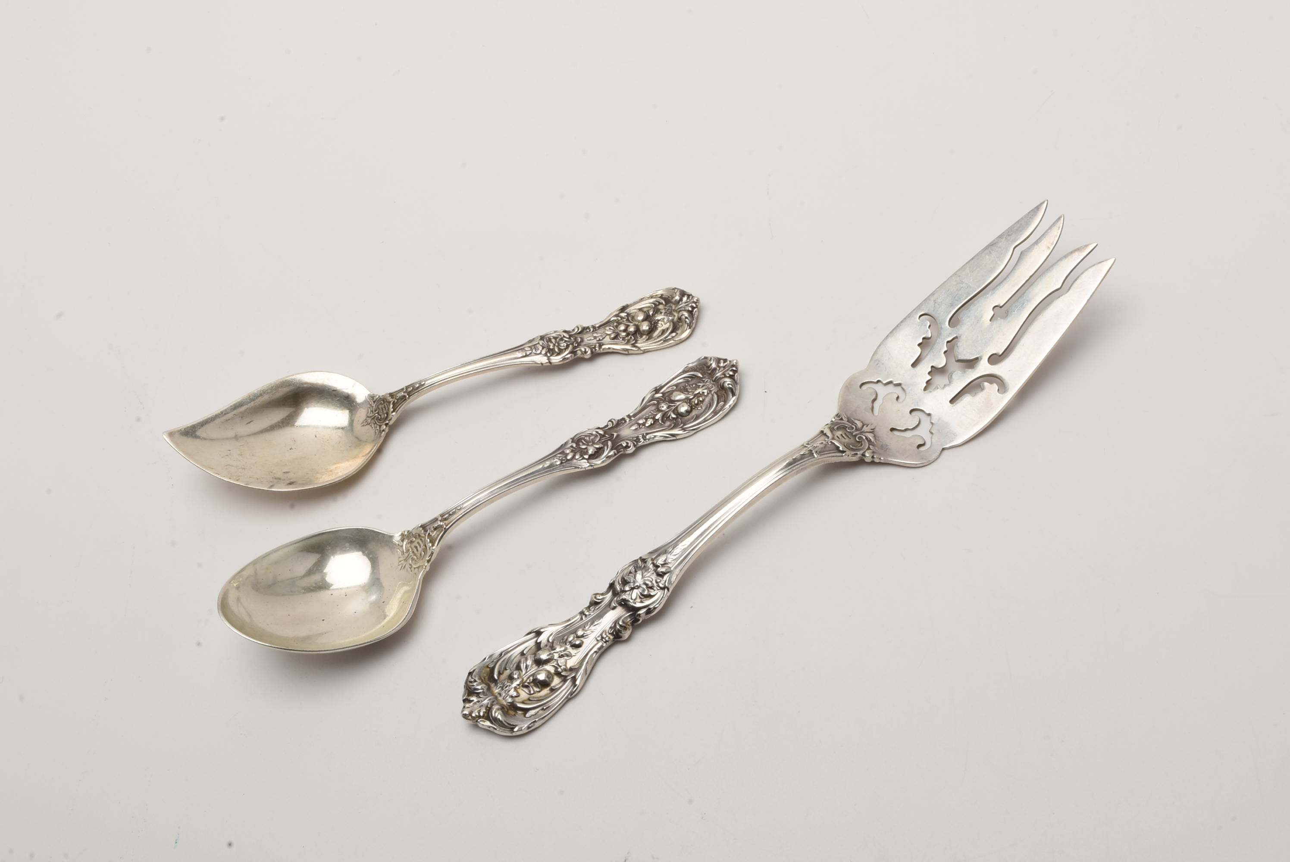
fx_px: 2152
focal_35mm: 60
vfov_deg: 22.7
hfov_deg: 33.4
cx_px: 645
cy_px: 431
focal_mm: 40
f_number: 25
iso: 100
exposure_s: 1/125
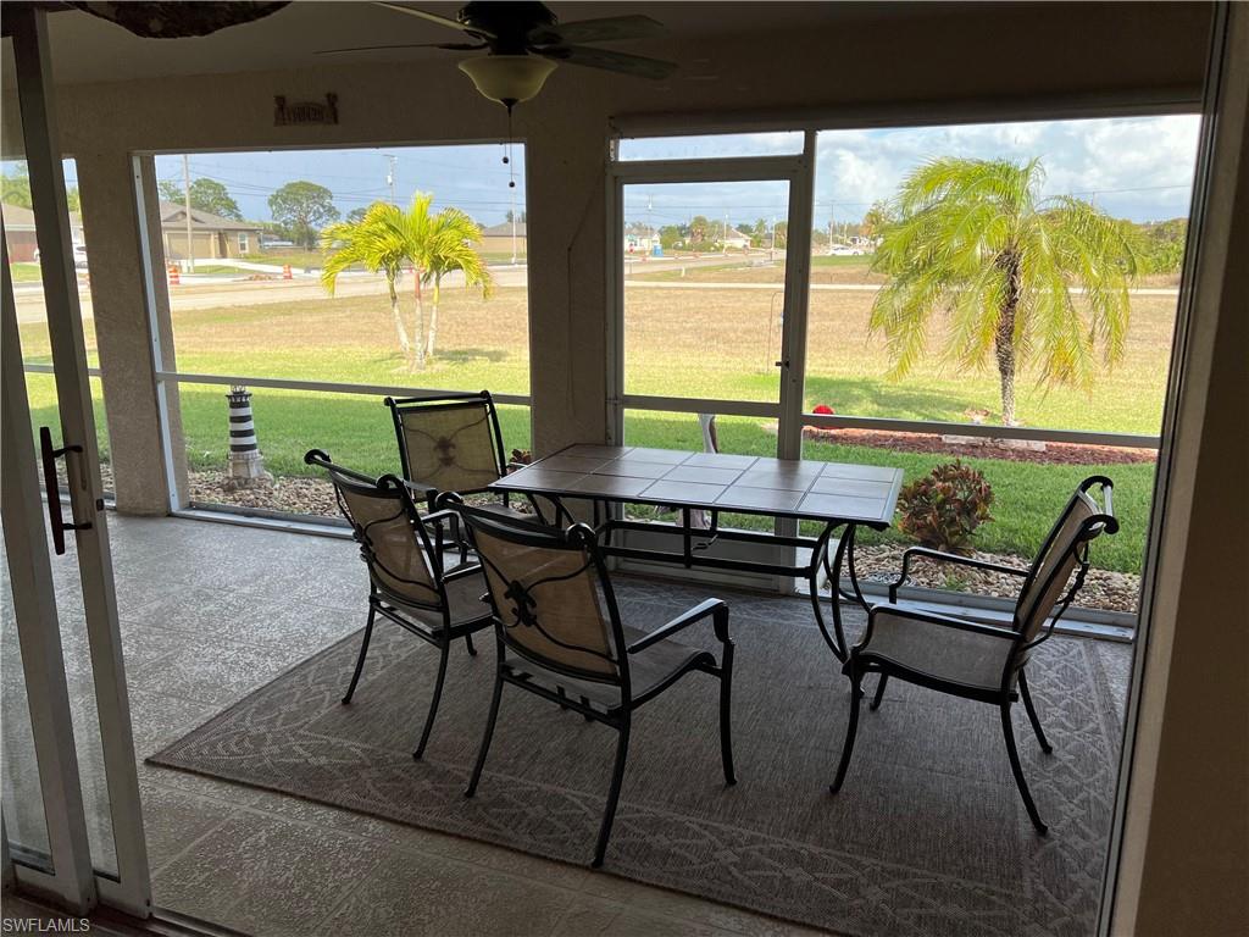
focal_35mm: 26
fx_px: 938
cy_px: 468
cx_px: 624
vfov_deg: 53.1
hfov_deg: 67.3
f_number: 1.5
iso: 50
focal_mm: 5.7
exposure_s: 1/1029
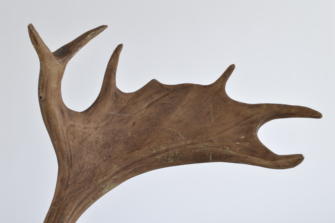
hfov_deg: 37.9
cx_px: 168
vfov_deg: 25.7
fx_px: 488
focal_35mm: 52
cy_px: 112
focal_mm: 35
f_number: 16
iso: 200
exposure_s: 1/125
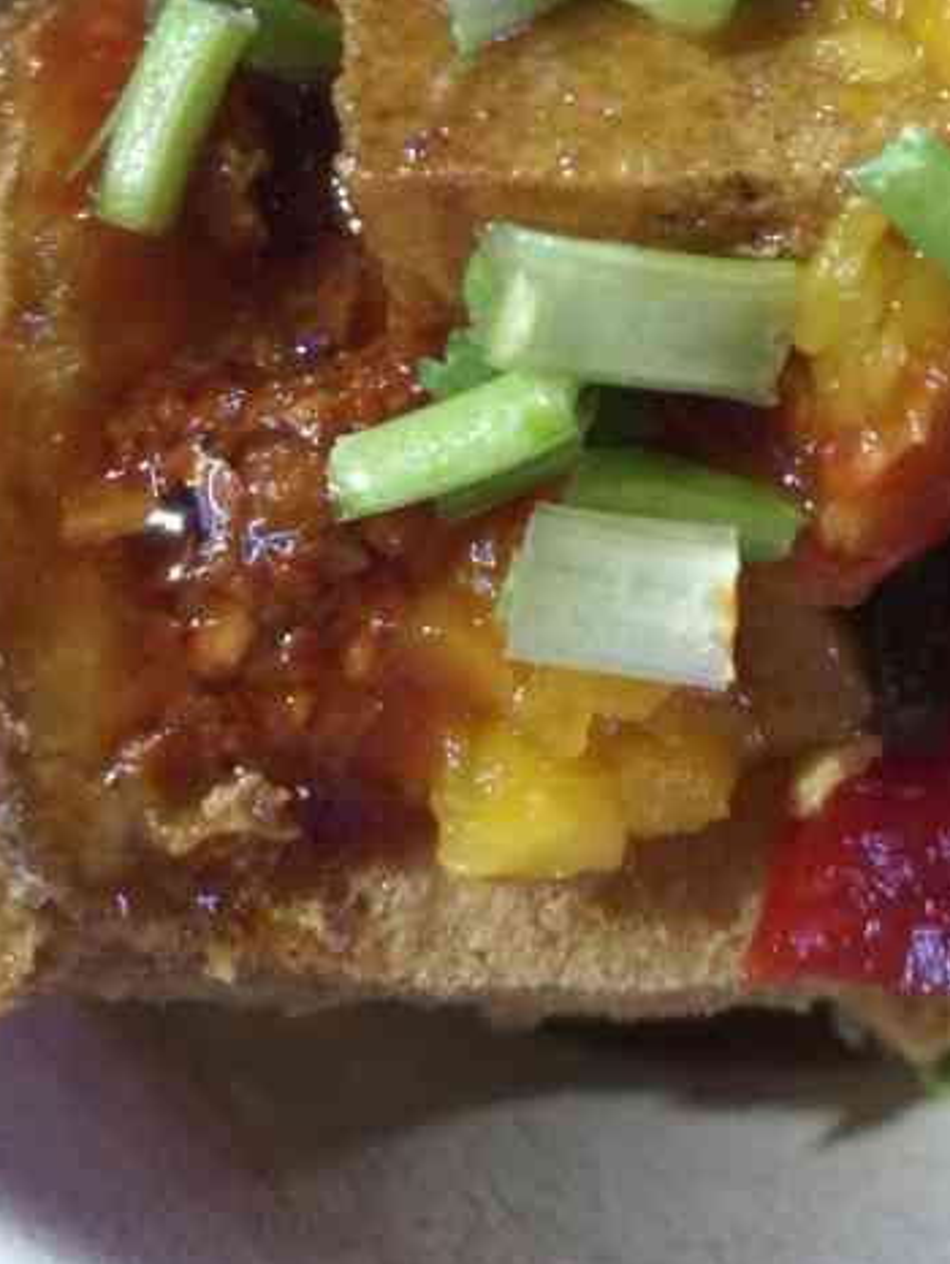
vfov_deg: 33.7
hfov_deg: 26.6
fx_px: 1974
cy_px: 134
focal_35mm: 54
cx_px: 746
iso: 1600
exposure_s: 1/17.2
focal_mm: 4.5
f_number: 2.2
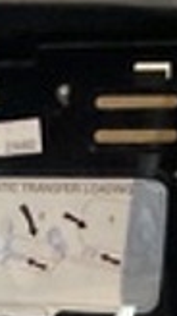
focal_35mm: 167
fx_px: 1396
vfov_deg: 11.9
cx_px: -206
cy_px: 567
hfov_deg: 6.9
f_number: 2.4
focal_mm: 3.3
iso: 640
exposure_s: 1/24
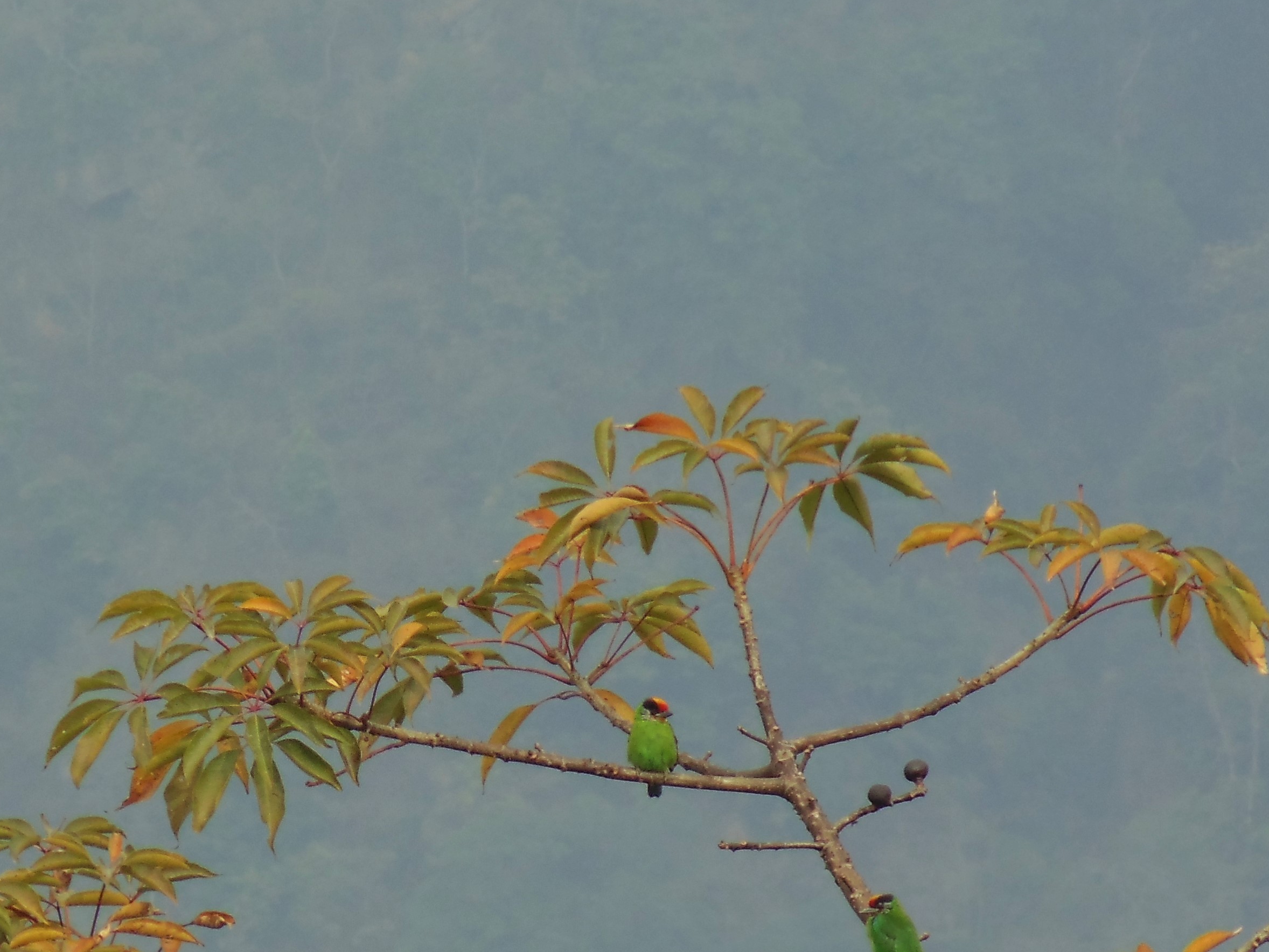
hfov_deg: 1.9
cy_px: 748
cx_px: 496
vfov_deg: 1.4
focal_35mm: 1027
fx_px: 37649
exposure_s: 1/160
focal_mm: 94.5
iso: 80
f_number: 5.8
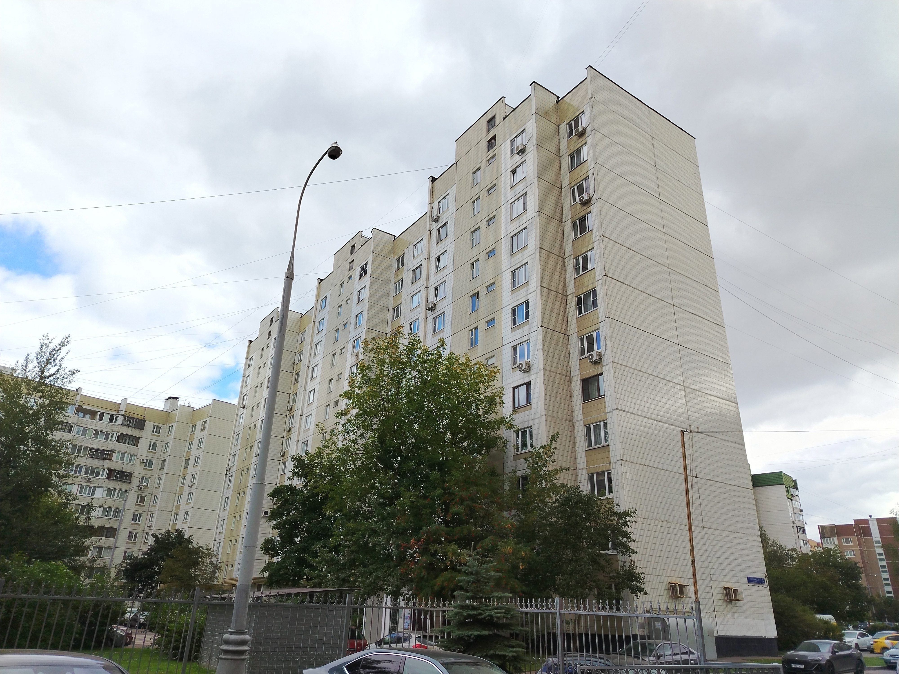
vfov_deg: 56.8
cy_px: 337
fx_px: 623
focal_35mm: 24
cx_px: 450
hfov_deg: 71.6
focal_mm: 5.25
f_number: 1.75
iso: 100
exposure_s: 1/568
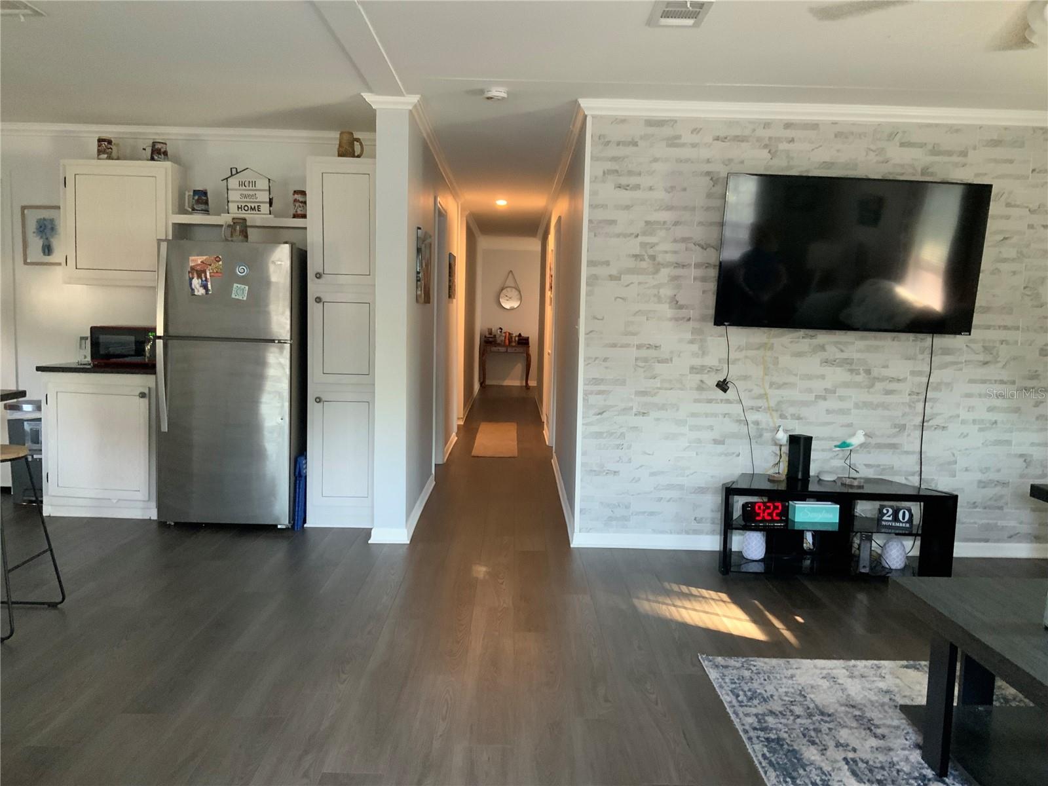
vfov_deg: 48.2
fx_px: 878
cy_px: 393
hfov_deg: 61.7
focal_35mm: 29
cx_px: 524
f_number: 1.8
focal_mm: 3
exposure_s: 1/60
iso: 250
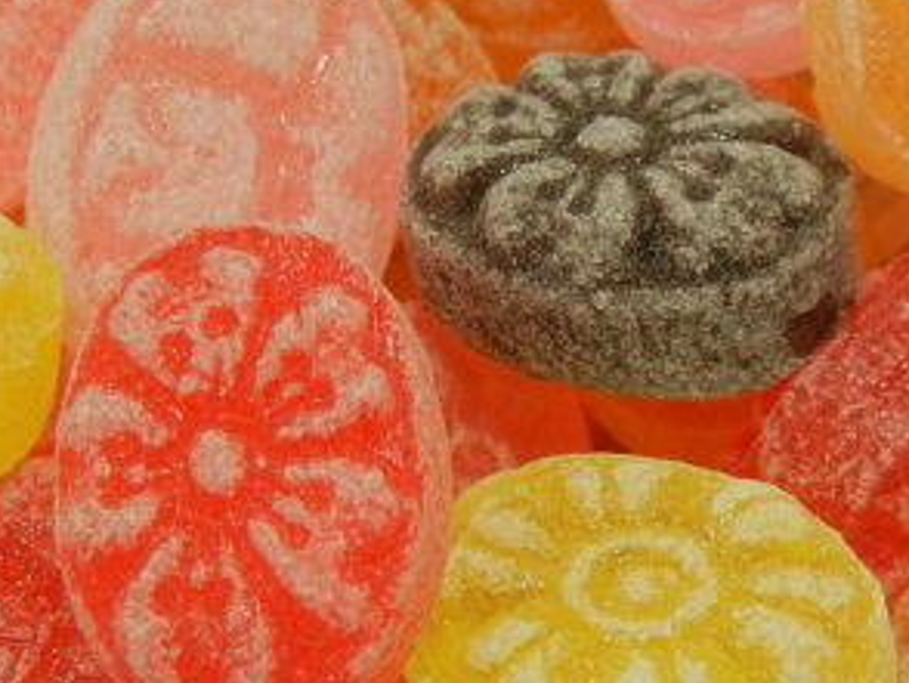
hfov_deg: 13.3
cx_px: 470
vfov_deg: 10.0
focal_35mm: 148
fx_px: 3890
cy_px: 402
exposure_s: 1/41.7
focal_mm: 12.2
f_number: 4.1
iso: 400
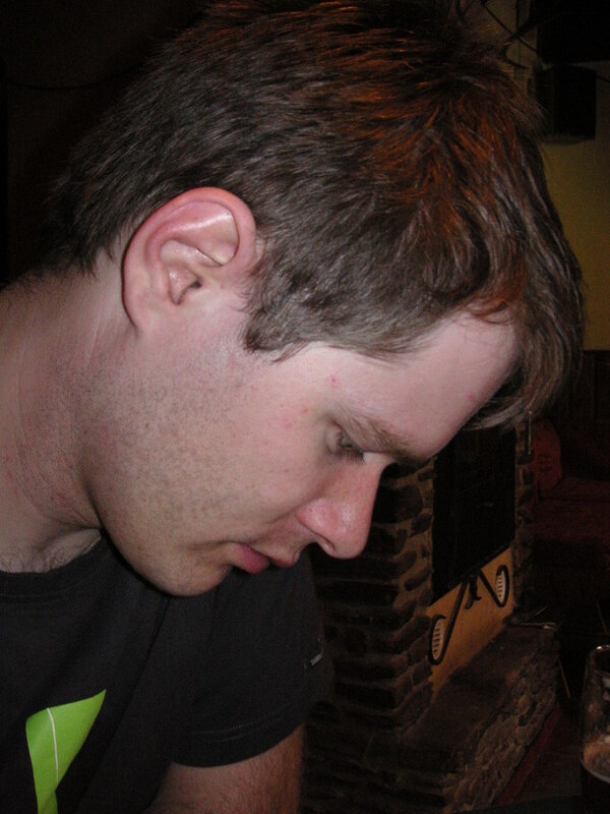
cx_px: 305
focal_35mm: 37
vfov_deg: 50.1
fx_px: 869
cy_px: 407
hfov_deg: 38.7
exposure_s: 1/45
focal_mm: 6.1
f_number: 2.8
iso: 160
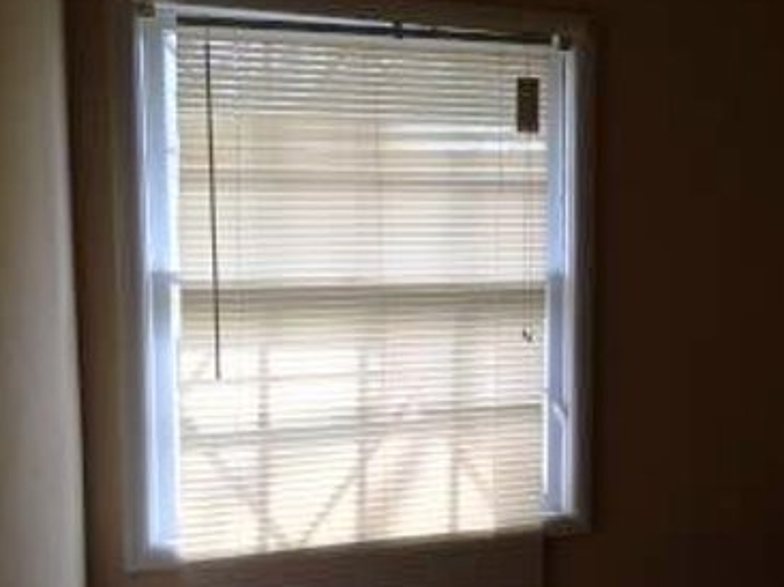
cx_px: 667
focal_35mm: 50
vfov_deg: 29.0
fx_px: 1132
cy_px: 363
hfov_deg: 36.4
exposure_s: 1/40
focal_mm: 4.15
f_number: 2.2
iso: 32
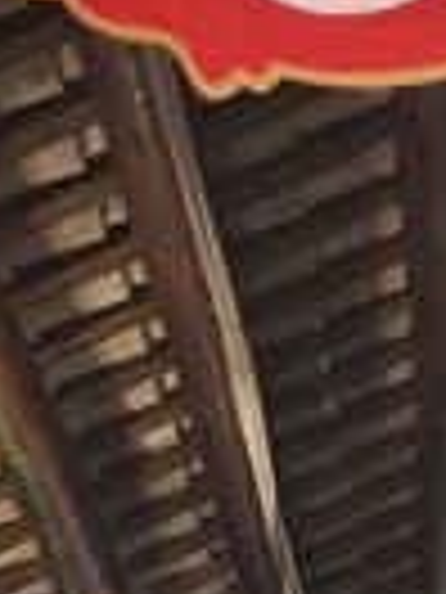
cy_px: 1228
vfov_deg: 11.4
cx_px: 309
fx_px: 2646
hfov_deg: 9.6
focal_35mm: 154
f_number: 2.2
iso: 250
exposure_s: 1/17
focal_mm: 4.15
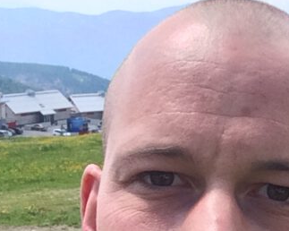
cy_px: 211
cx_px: 294
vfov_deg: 15.8
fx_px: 821
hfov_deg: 19.4
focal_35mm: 96
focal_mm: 2.15
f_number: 2.4
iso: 50
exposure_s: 1/582
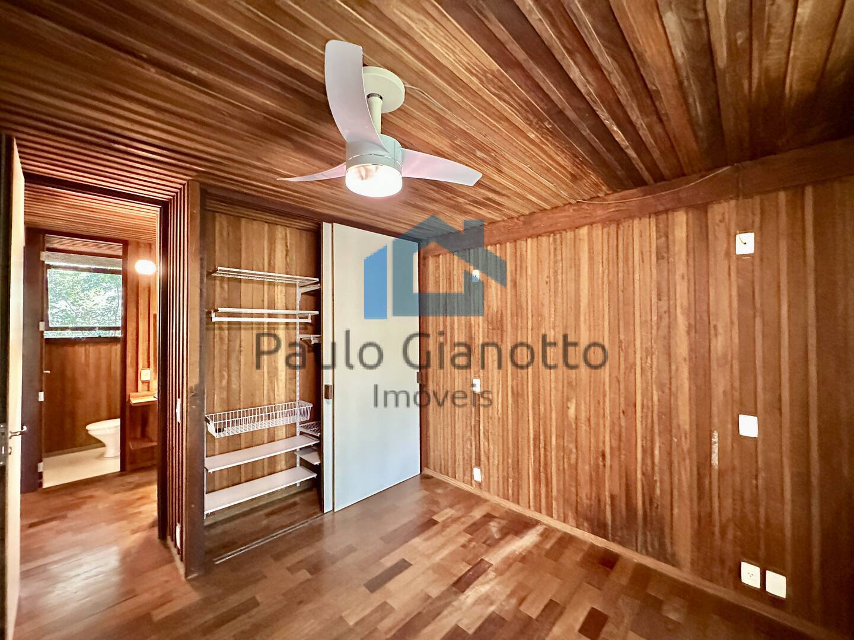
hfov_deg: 102.1
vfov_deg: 85.7
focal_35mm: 14
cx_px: 427
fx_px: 345
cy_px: 320
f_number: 2.2
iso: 1000
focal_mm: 2.22
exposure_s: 1/60
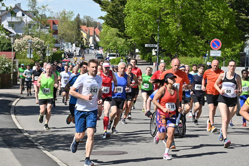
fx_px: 864
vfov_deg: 11.0
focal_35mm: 125
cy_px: 83
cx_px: 124
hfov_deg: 16.4
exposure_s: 1/320
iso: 640
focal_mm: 125
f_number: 20
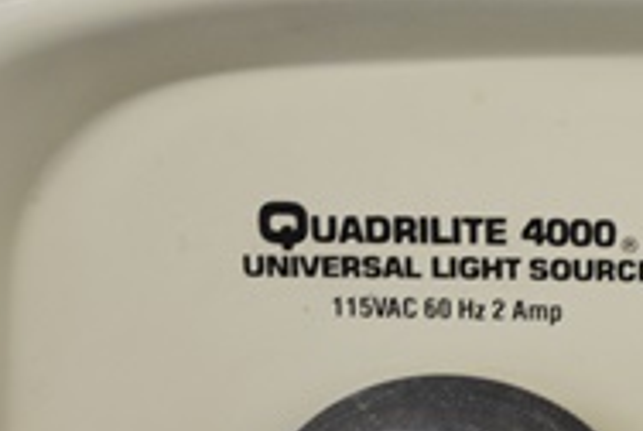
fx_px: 3417
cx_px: 835
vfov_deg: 7.2
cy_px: 493
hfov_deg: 10.5
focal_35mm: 191
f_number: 5.3
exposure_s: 1/60
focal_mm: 40
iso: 800
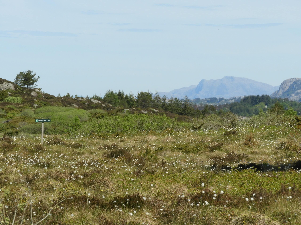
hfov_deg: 9.0
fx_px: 1913
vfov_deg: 6.8
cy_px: 112
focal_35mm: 220
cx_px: 150
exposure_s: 1/640
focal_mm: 39.4
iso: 200
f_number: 7.6
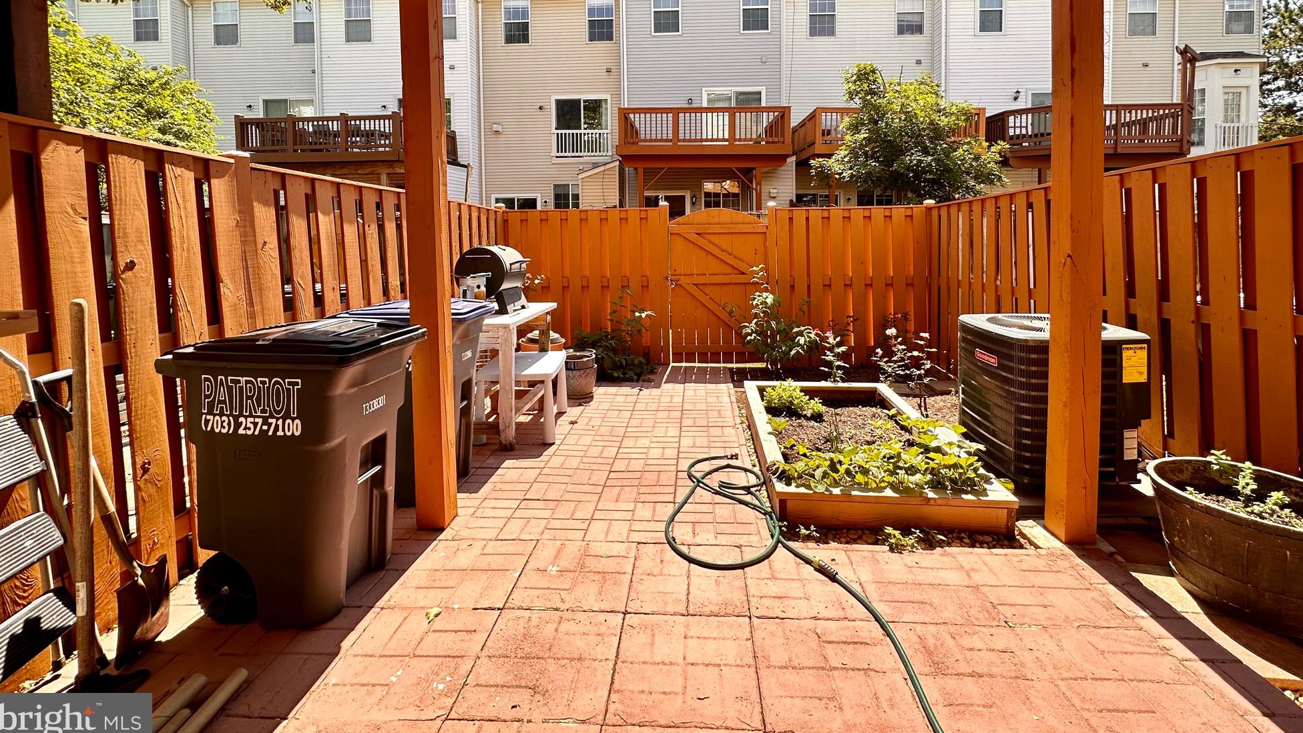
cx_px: 669
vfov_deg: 65.0
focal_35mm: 16
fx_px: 553
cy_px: 235
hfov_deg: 99.3
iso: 40
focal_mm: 2.22
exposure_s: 1/535
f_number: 2.2
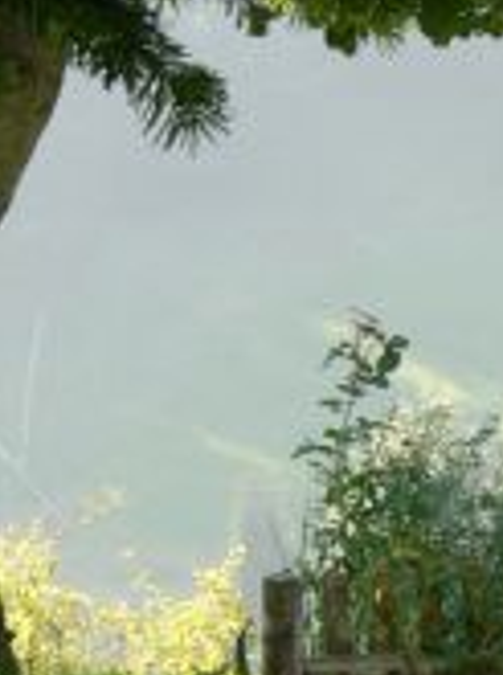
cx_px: 1566
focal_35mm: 420
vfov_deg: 4.7
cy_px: 884
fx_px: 8169
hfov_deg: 3.4
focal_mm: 22.5
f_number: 7.1
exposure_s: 1/50
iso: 100
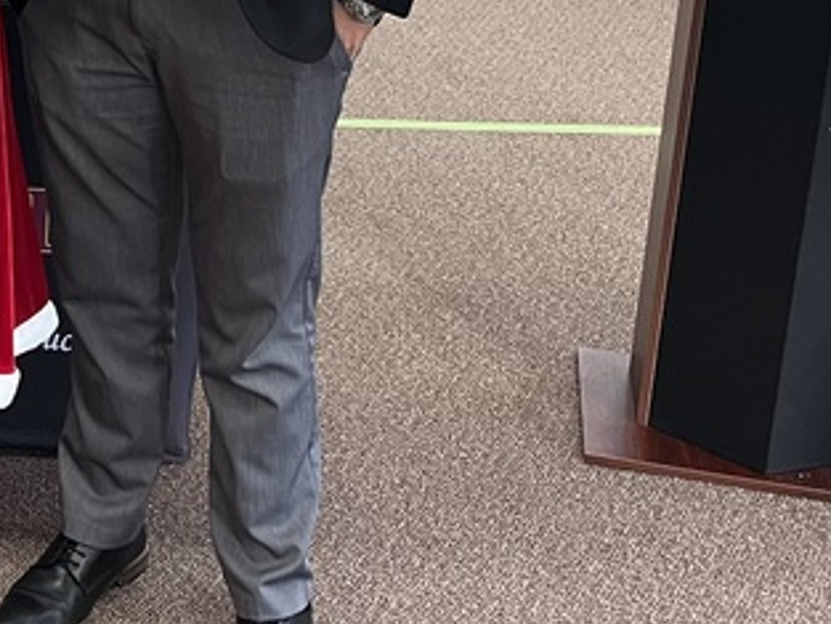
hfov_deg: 21.8
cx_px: -88
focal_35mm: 85
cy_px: -50
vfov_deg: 16.9
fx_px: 2041
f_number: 1.6
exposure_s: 1/60
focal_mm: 5.1
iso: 160
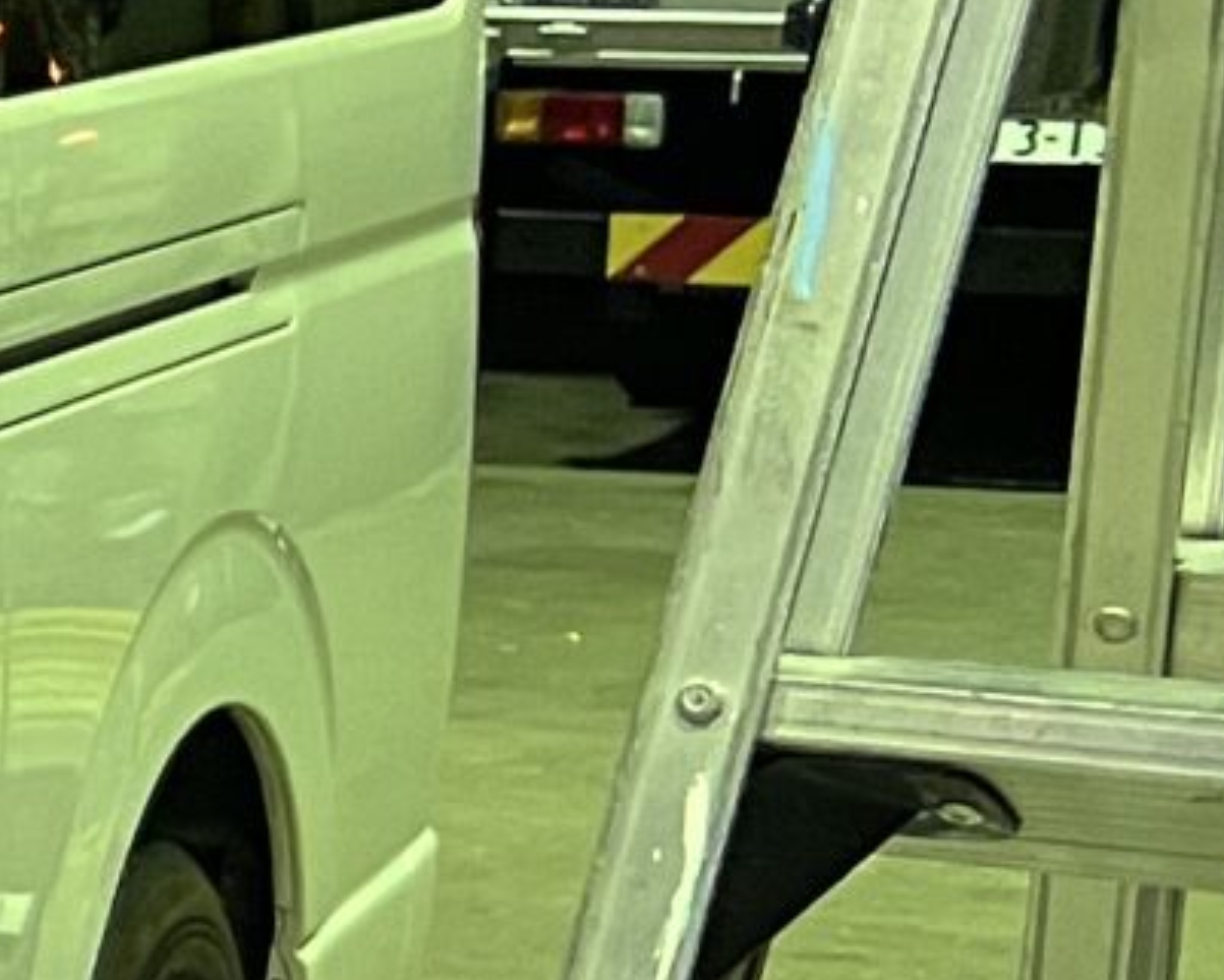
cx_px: -2442
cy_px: 705
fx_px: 5870
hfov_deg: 9.4
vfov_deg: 9.5
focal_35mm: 162
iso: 250
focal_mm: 5.7
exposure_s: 1/60
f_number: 1.5
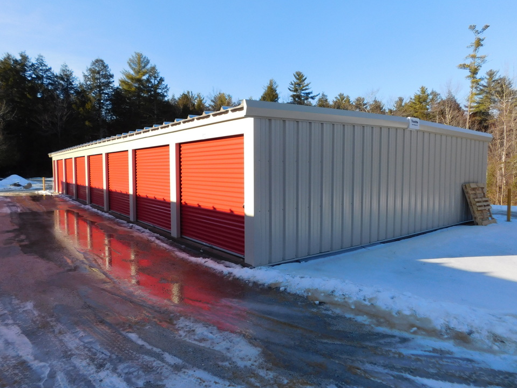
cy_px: 194
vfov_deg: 56.8
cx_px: 252
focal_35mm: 24
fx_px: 359
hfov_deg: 71.6
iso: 125
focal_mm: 4
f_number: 3
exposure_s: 1/1000
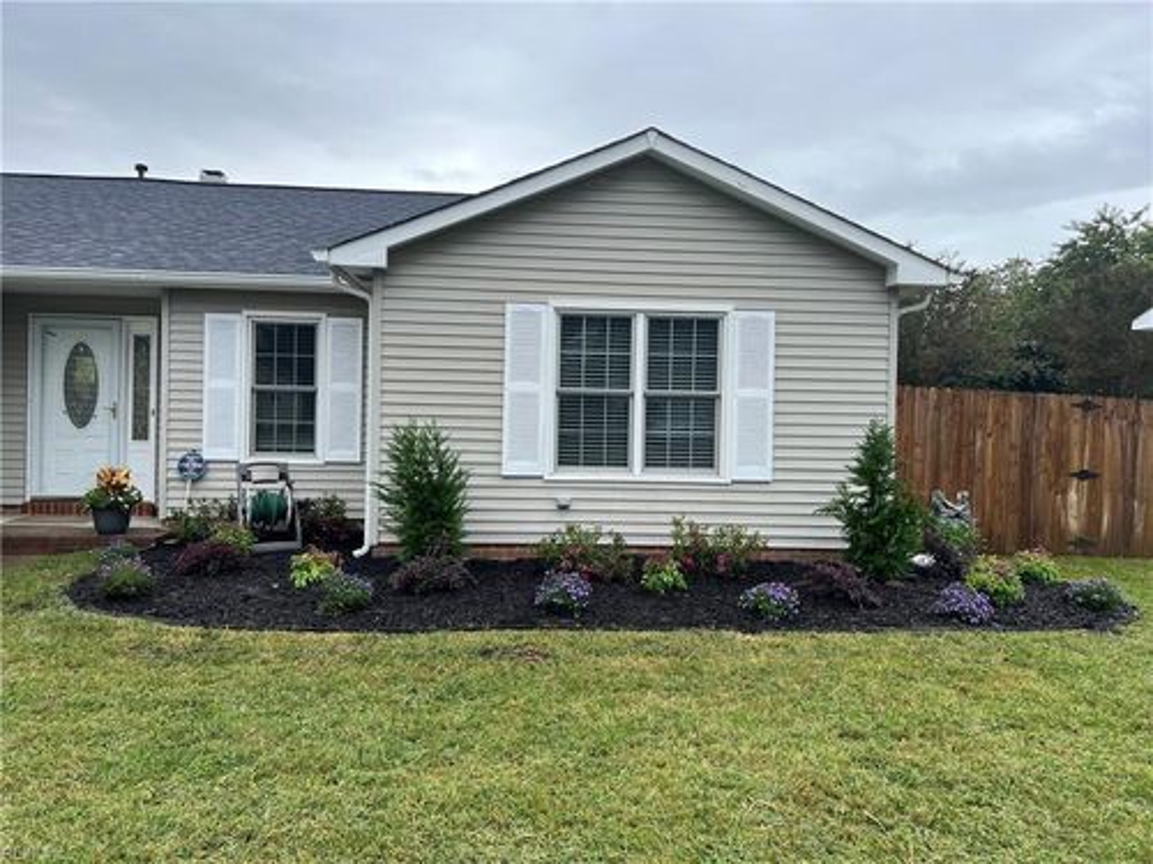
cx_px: 576
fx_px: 866
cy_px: 432
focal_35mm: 26
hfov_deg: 67.3
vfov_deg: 53.1
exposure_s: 1/1068
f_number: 1.5
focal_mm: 5.7
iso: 50
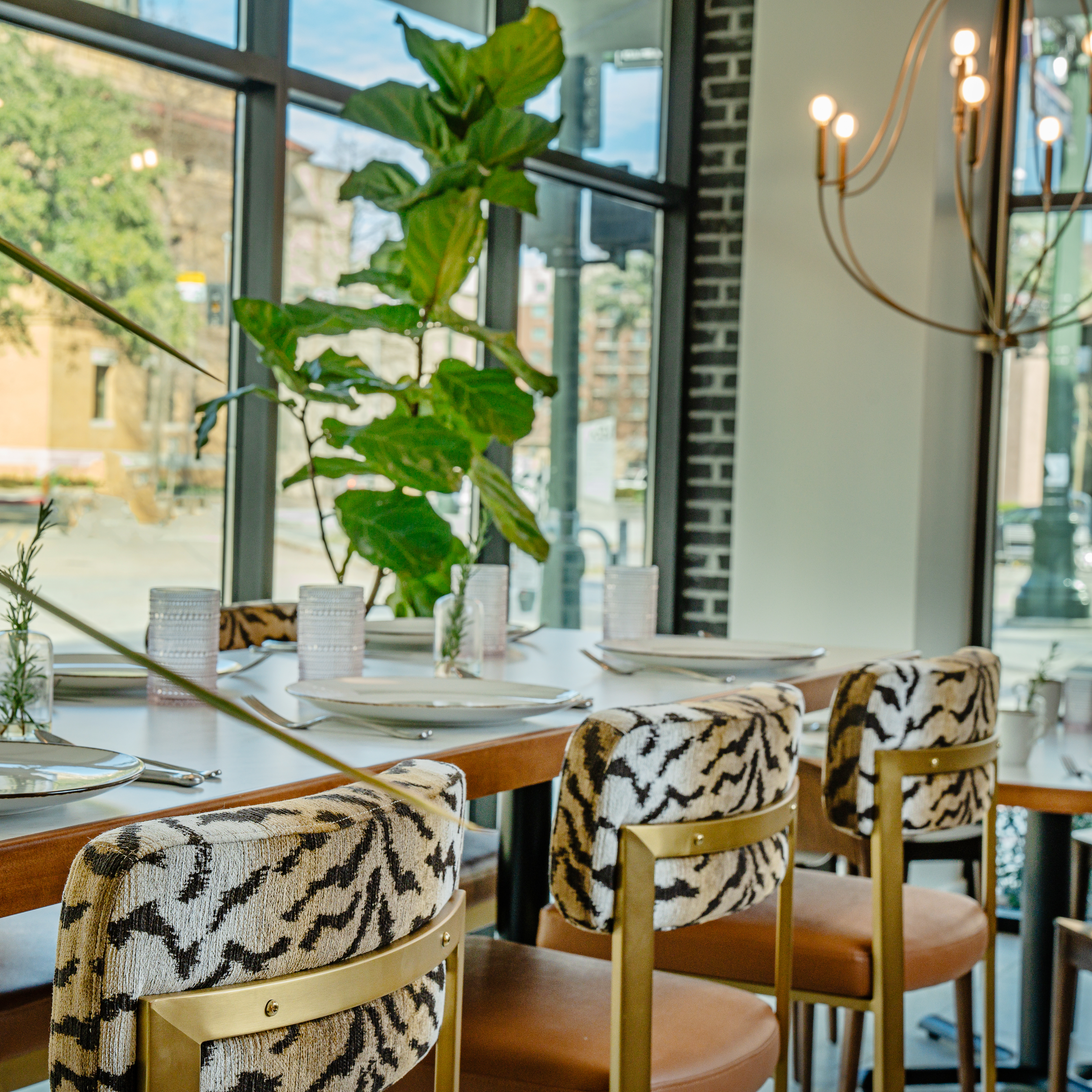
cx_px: 403
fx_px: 2284
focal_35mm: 64
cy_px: 546
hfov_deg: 26.8
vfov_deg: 26.9
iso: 400
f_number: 8
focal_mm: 50
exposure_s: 1/80
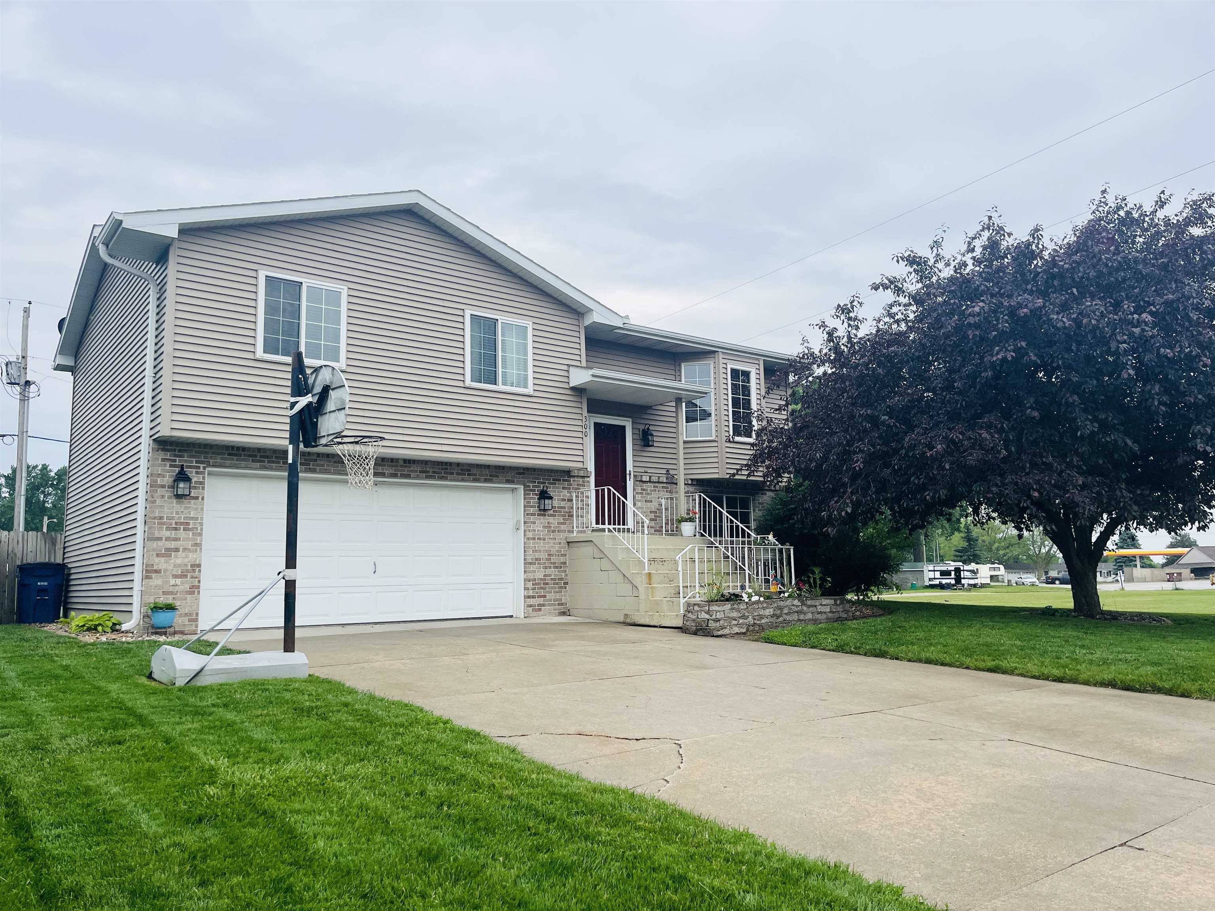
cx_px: 608
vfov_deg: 53.1
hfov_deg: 67.3
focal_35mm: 26
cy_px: 456
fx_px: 913
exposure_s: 1/3215
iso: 50
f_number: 1.6
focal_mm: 5.1
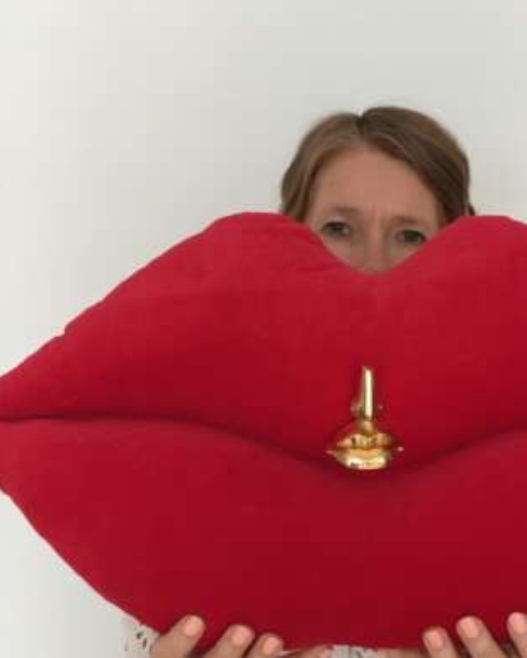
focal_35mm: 38
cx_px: 357
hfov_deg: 38.7
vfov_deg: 47.9
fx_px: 740
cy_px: 330
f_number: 2.2
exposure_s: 1/33
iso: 80
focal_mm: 4.15
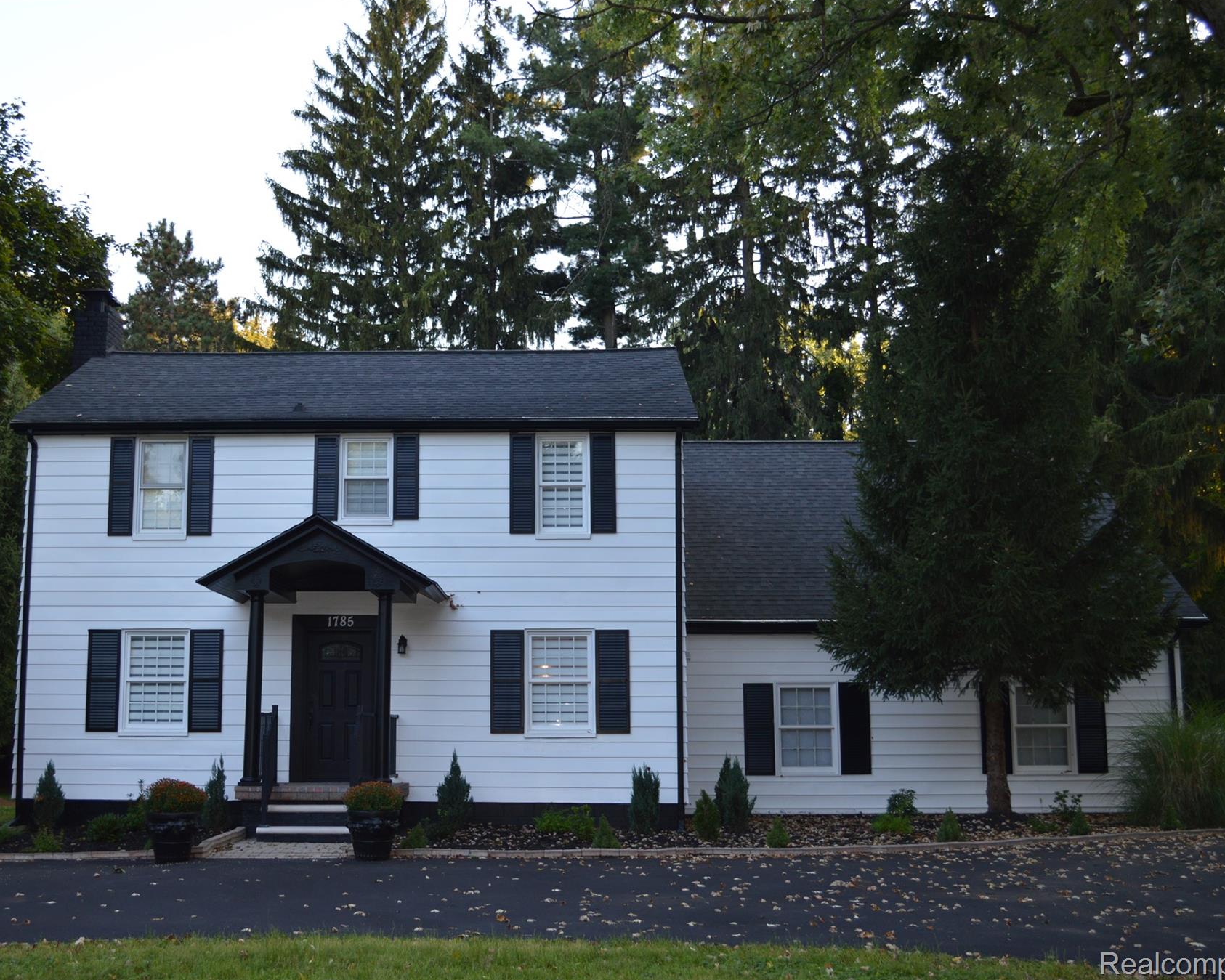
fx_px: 1487
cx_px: 499
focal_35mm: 41
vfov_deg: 36.5
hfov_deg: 44.6
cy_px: 491
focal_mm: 24
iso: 220
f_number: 4
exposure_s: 1/125
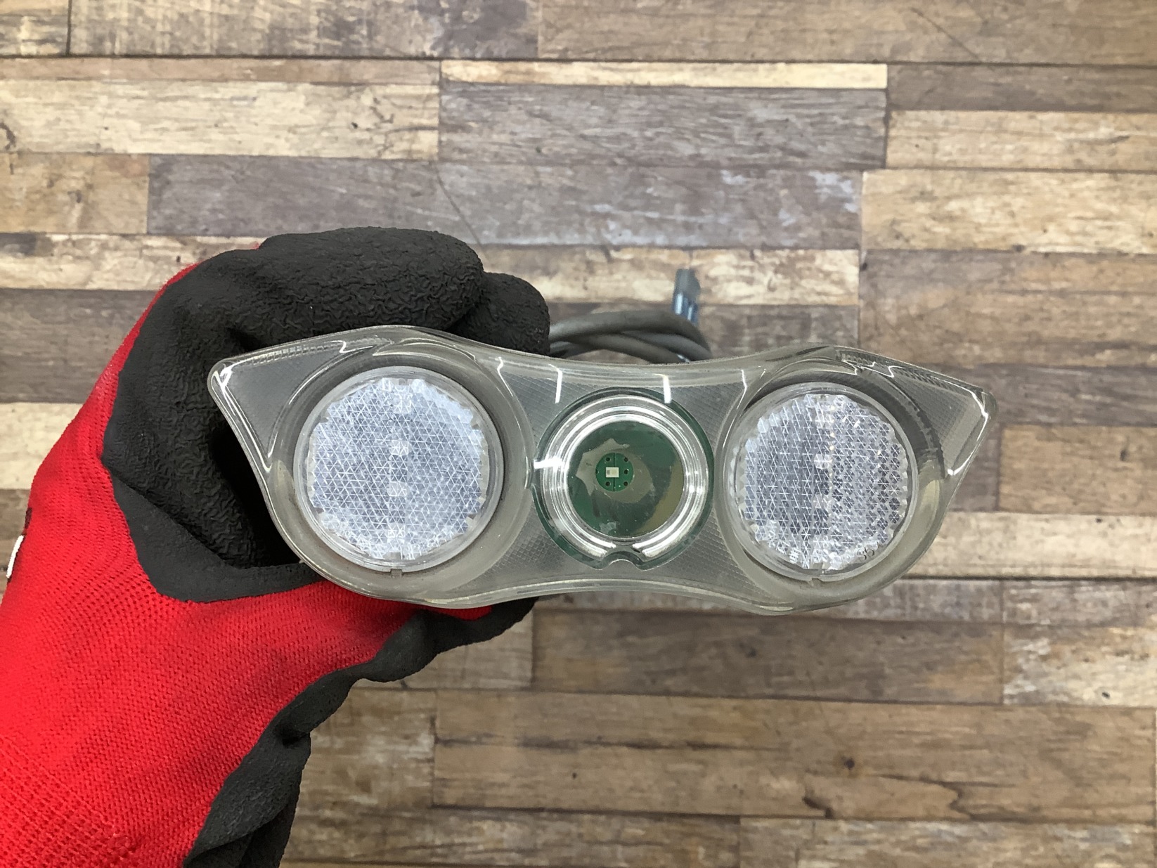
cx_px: 578
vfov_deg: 45.5
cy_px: 434
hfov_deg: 58.3
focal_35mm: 31
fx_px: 1036
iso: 125
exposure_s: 1/60
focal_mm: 3.3
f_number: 2.4
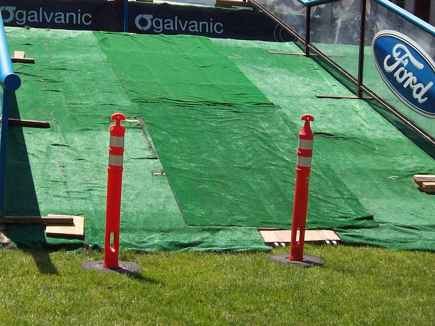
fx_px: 792
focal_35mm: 63
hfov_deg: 30.6
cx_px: 161
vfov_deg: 23.1
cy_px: 83
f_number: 4.8
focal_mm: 6
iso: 80
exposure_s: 1/497
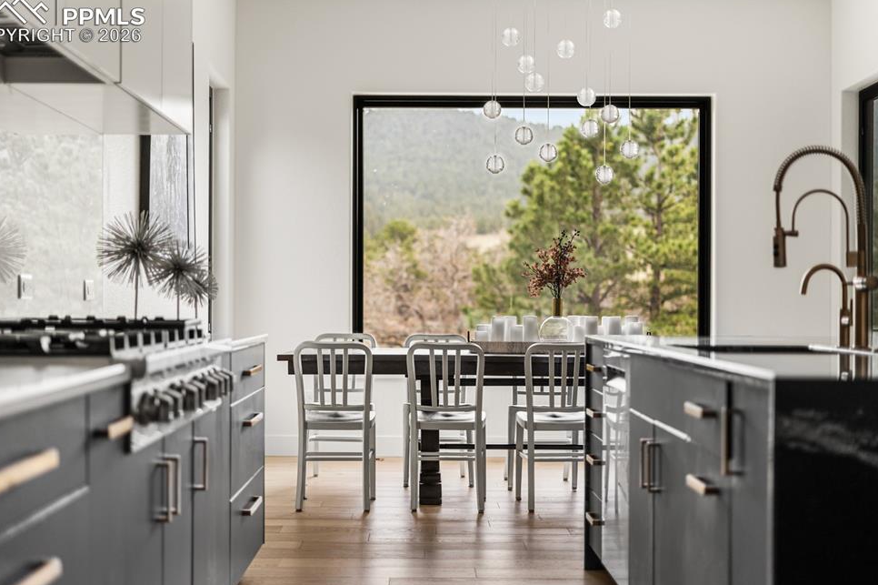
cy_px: 302
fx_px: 1292
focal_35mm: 53
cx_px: 428
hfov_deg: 37.5
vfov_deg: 25.5
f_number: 1.8
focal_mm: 50
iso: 500
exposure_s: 1/100
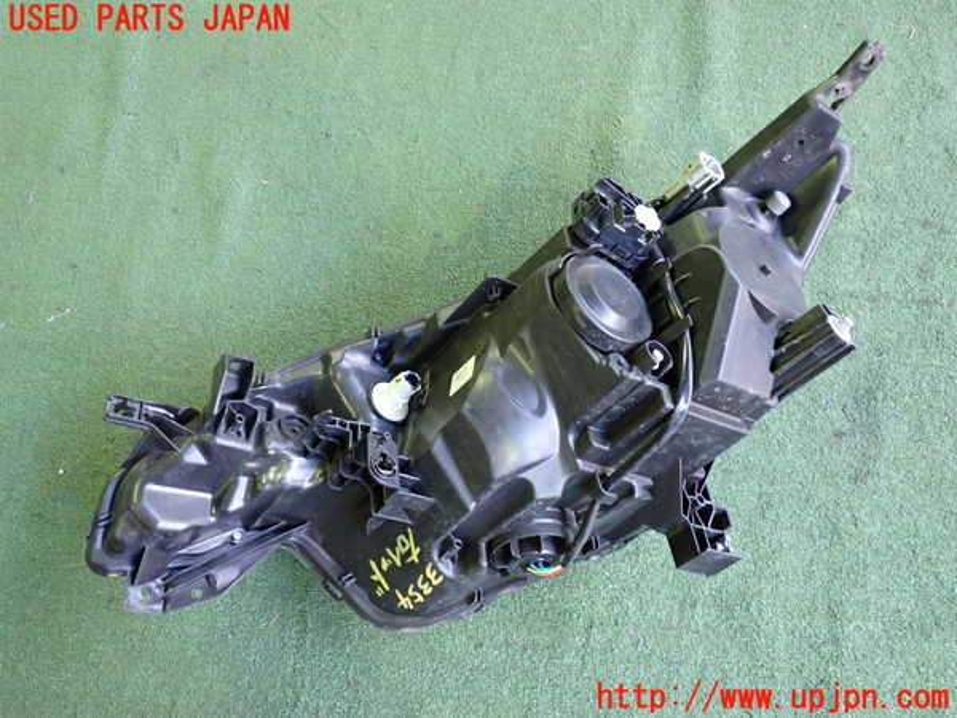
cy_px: 359
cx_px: 478
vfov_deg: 46.8
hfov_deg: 60.0
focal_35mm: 30
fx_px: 829
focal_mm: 5.4
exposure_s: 1/30
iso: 640
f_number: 2.3
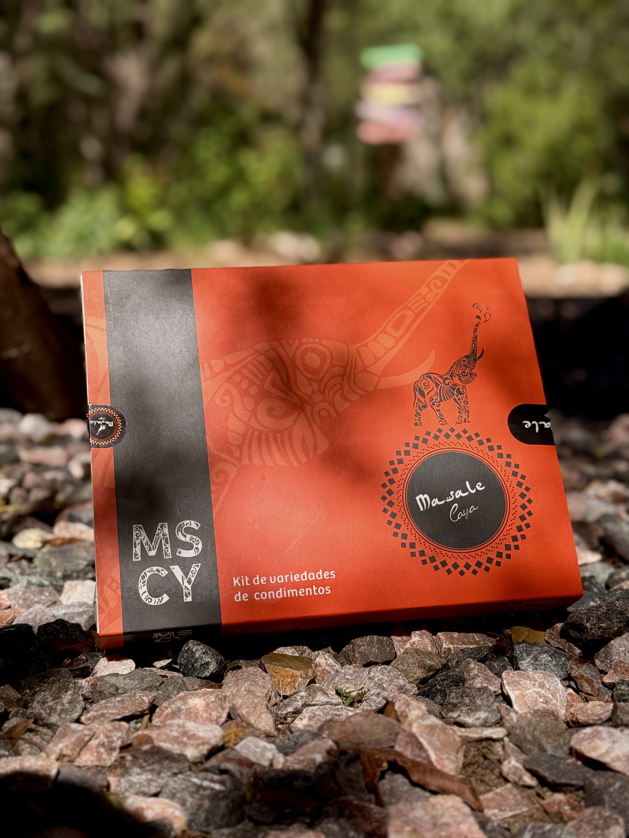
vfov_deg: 39.7
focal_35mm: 48
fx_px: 1163
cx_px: 314
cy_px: 419
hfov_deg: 30.3
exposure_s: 1/3891
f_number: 1.78
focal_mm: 6.76
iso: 64
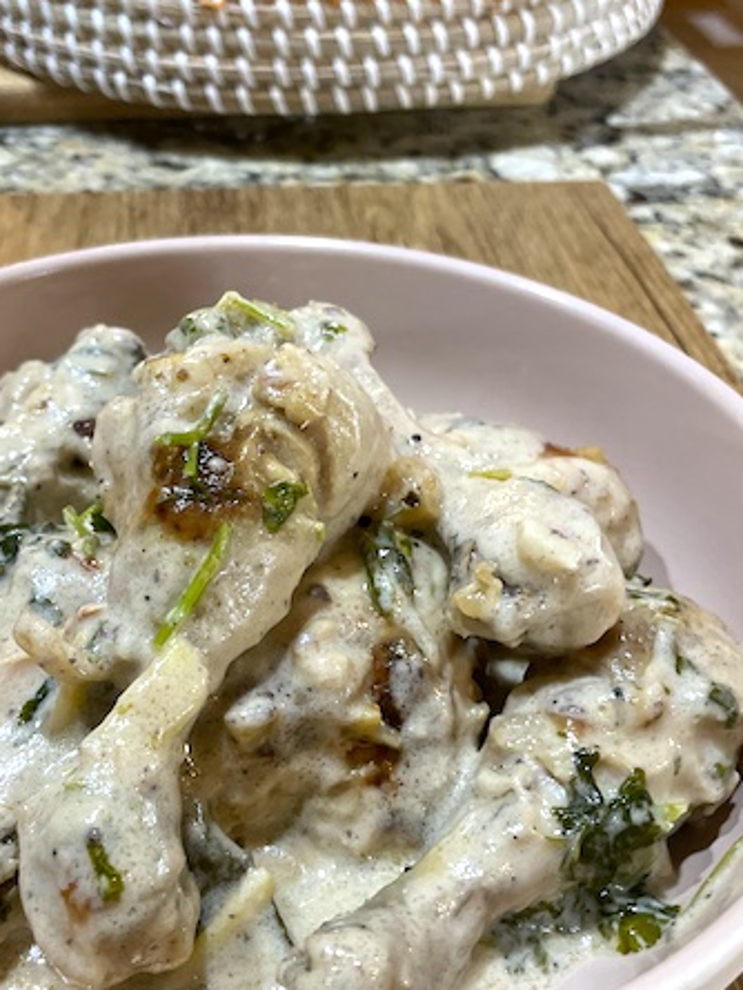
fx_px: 1058
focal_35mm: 37
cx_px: 250
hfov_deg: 38.3
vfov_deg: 50.1
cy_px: 537
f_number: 1.6
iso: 320
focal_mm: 4.2
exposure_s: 1/60
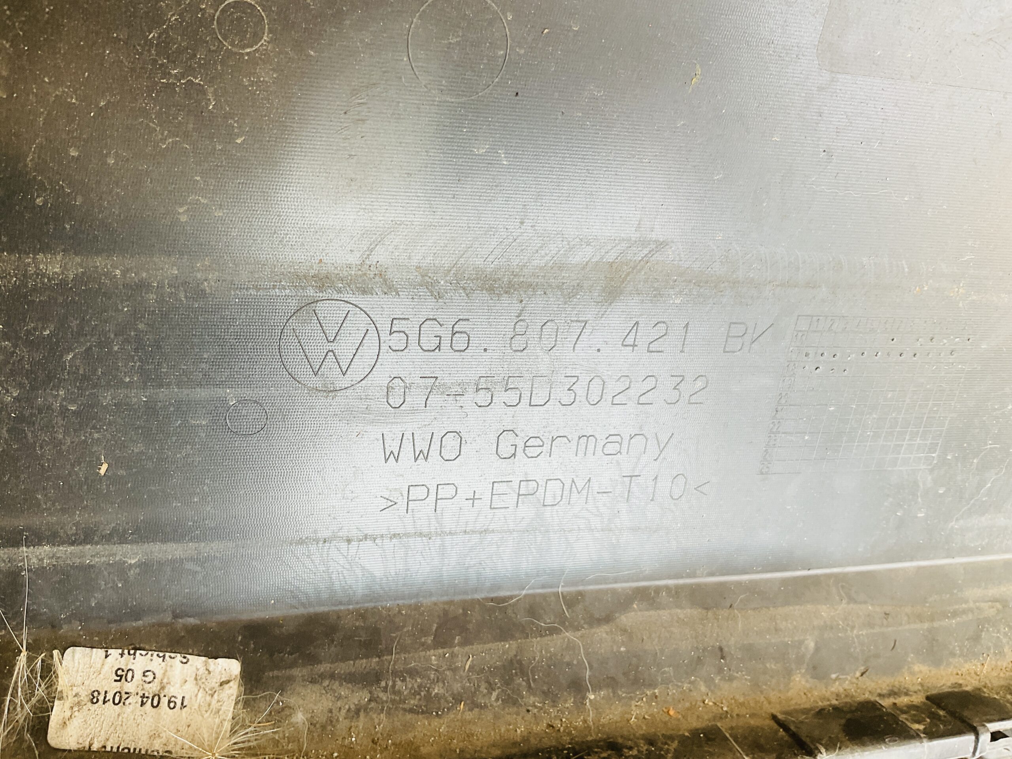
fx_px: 848
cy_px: 380
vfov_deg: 48.2
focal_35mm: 29
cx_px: 506
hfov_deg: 61.7
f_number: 1.8
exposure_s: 1/100
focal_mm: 3
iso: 32
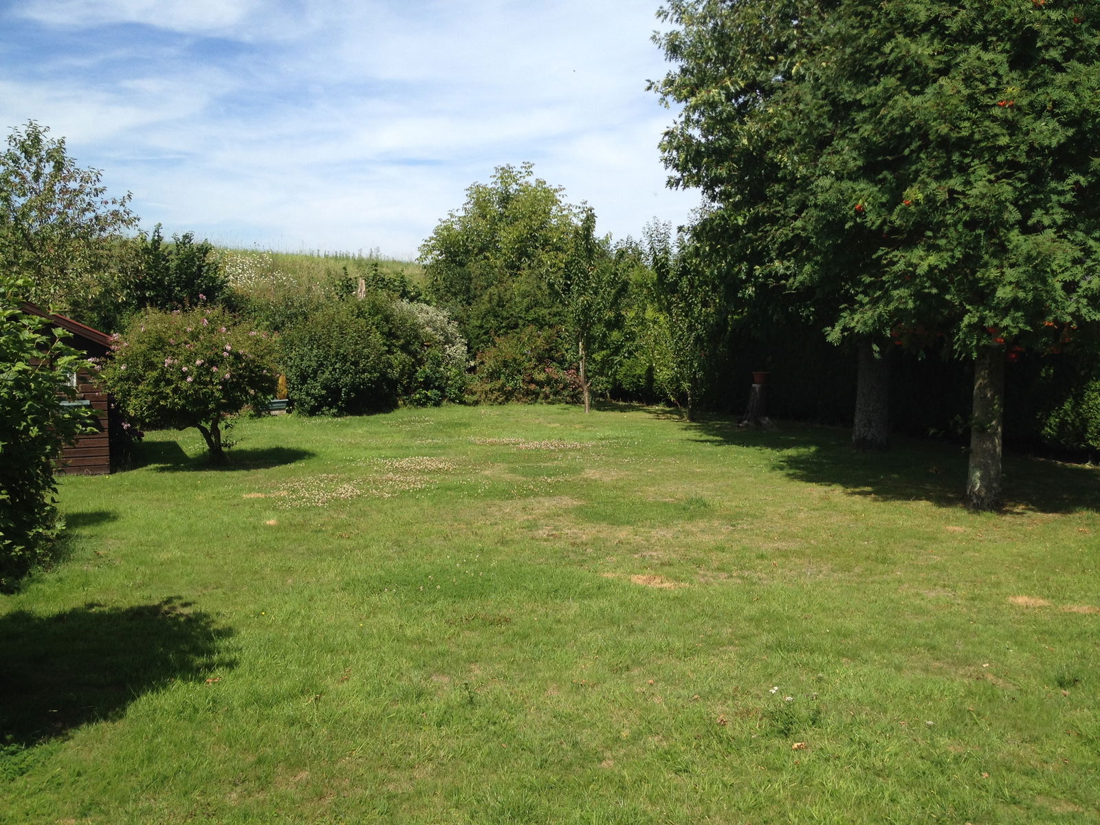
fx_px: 1112
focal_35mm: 35
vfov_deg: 40.7
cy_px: 412
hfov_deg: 52.6
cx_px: 550
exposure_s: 1/1577
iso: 50
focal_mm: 4.28
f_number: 2.4
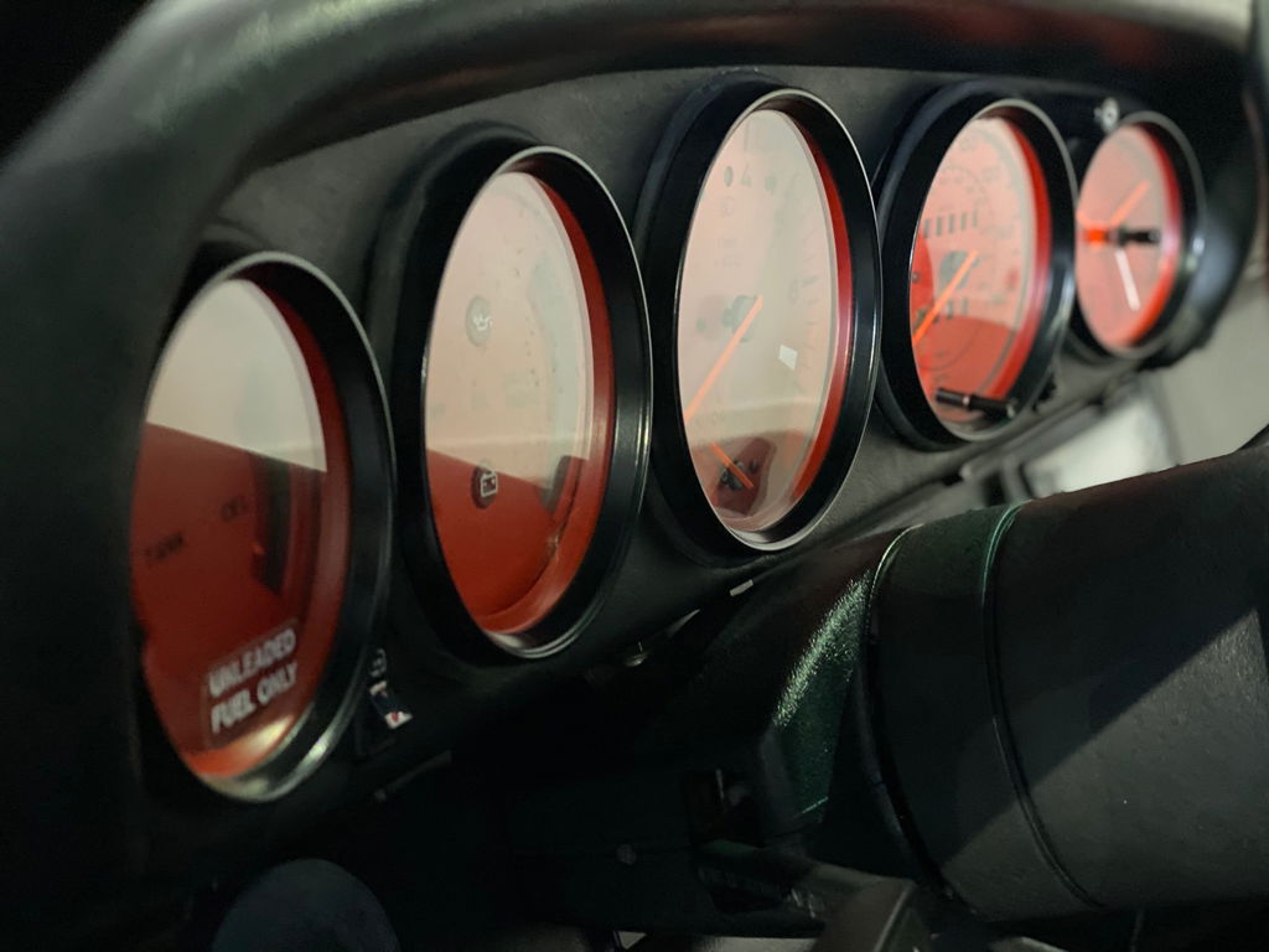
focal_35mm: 52
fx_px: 1906
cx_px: 634
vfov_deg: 28.0
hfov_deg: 36.8
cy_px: 476
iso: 640
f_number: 2
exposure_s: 1/15
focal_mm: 6
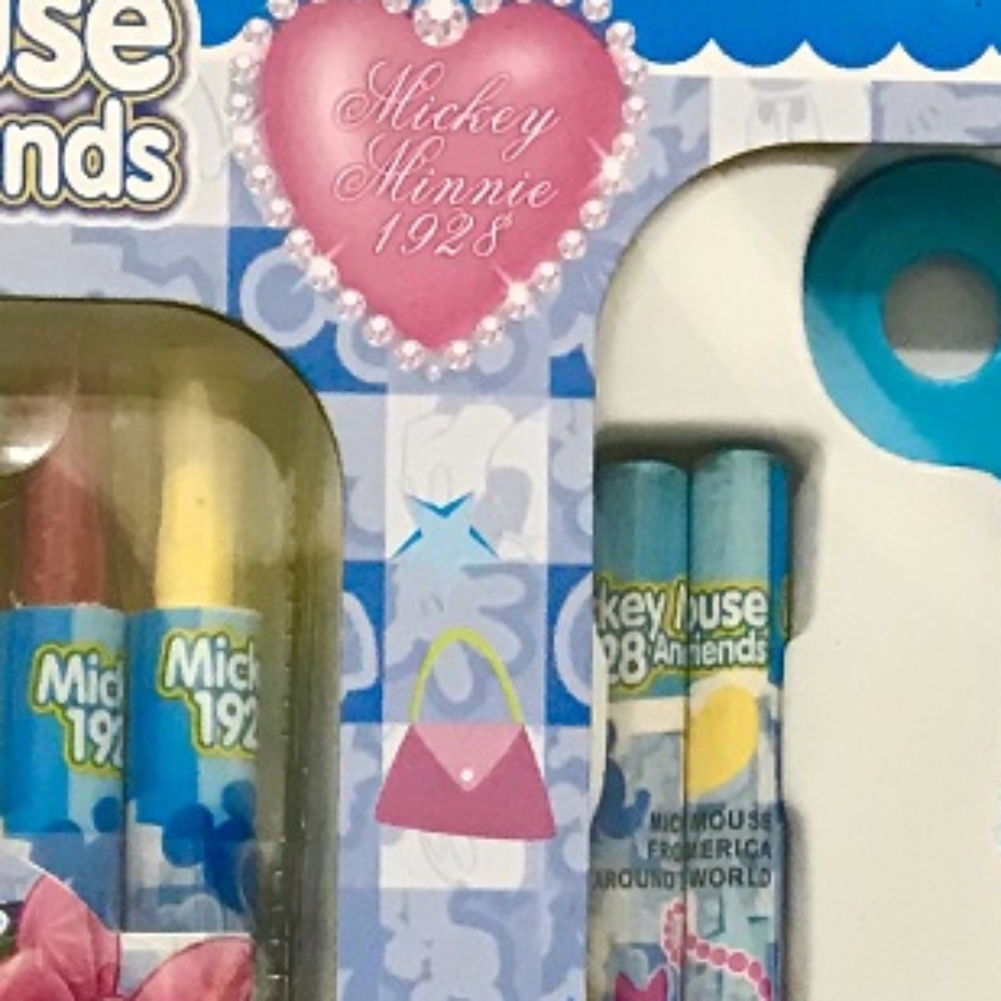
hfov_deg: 14.3
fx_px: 3926
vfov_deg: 13.8
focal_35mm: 120
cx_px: -26
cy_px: 1427
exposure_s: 1/16
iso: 64
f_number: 1.8
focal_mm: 3.99
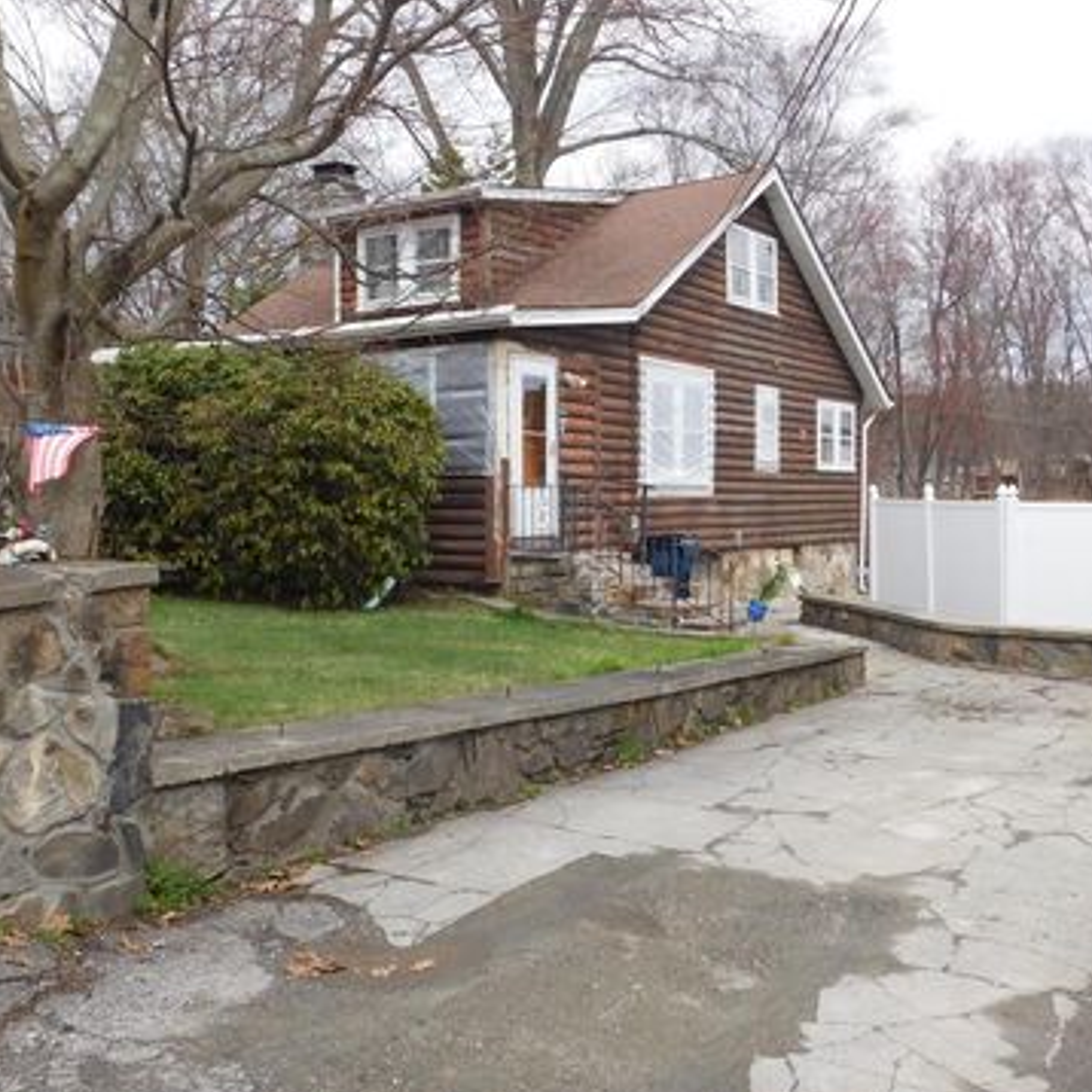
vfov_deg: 44.9
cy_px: 538
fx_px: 1321
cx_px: 537
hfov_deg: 44.9
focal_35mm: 37
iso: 125
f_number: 3.2
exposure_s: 1/500
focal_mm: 5.3
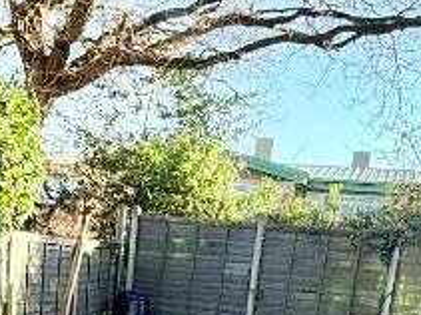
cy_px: 471
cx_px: 122
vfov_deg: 19.0
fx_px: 827
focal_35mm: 68
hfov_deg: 28.3
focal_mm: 2.22
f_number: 2.2
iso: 64
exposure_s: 1/197
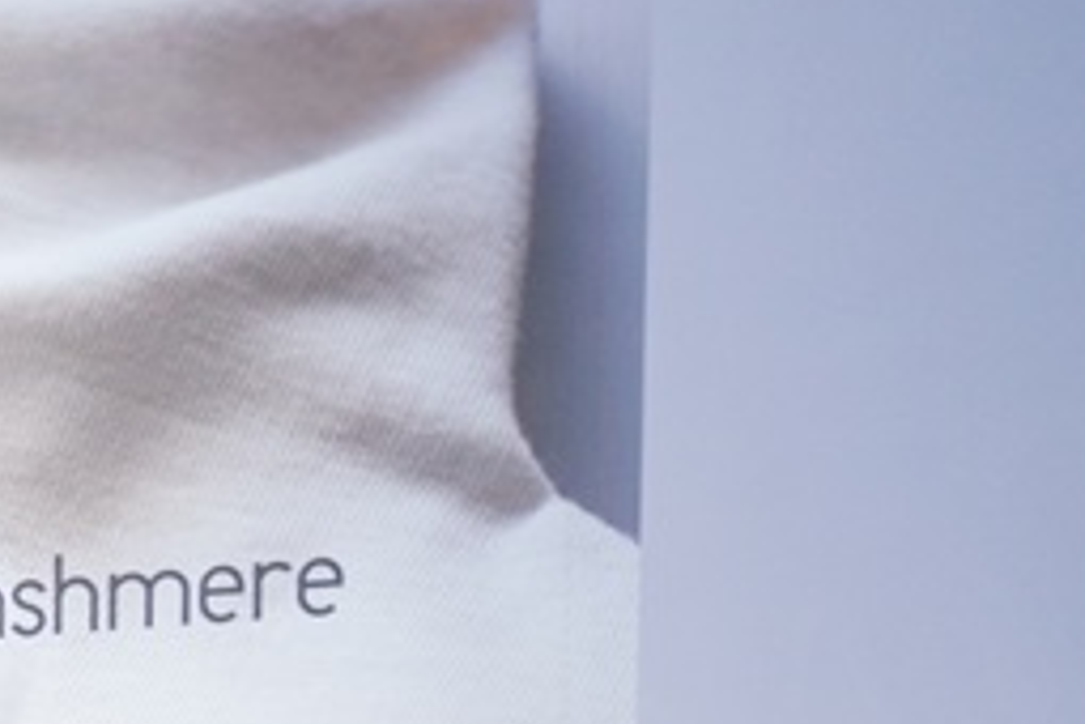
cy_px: 1623
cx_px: -1521
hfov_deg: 12.3
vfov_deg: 9.5
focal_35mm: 132
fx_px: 3978
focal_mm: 24
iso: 1250
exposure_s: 1/100
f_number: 3.2
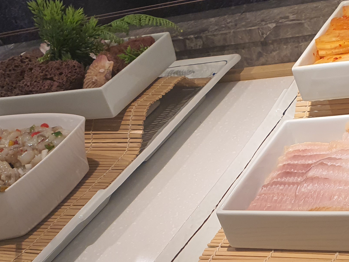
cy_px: 278
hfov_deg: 29.5
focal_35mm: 65
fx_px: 655
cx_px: 243
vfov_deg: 21.6
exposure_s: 1/120
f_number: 2.4
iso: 100
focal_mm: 4.3
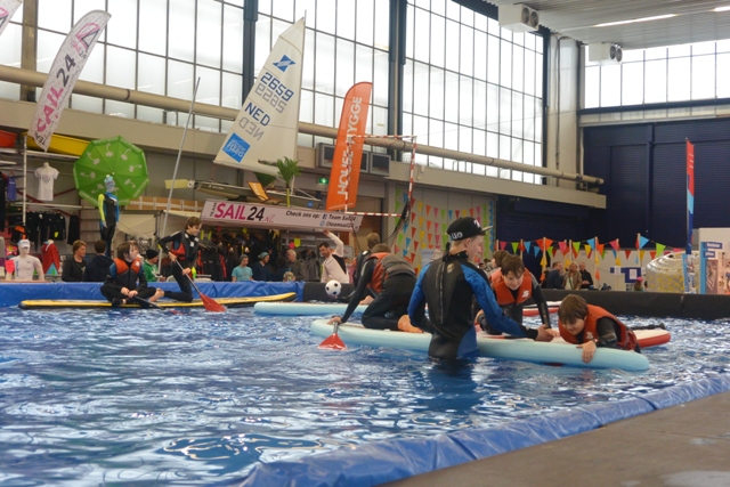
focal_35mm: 52
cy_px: 244
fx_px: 1055
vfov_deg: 26.0
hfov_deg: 38.2
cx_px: 365
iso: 400
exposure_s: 1/60
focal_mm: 19.6
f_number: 4.8
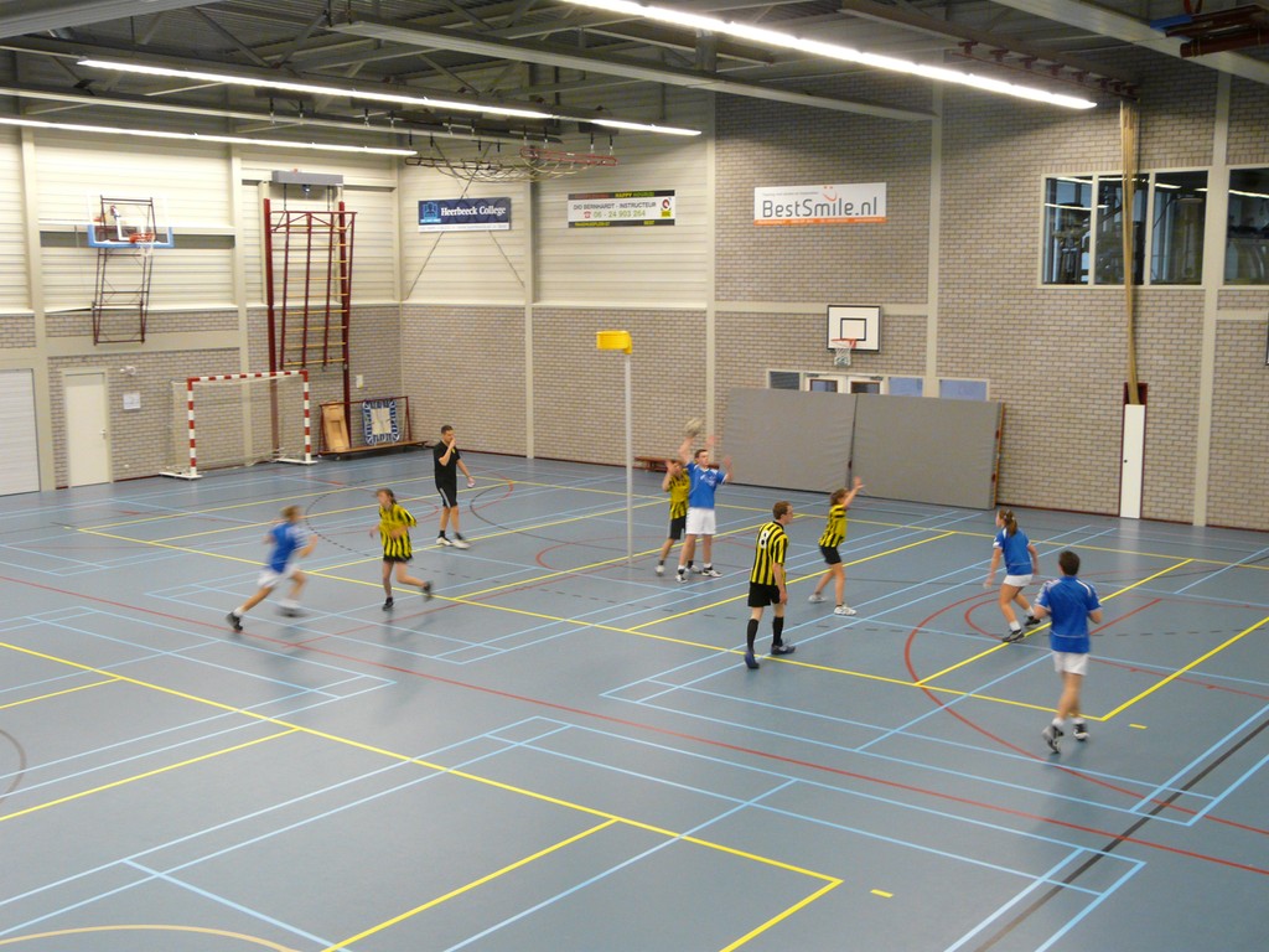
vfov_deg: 34.3
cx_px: 634
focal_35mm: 42
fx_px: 1540
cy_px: 476
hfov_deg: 44.8
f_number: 3.2
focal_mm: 6.8
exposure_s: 1/20
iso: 200
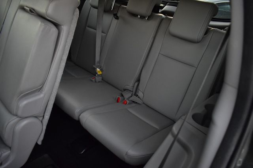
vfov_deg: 47.9
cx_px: 126
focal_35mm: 27
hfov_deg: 67.4
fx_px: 190
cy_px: 84
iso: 1600
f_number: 4
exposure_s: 1/15
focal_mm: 18
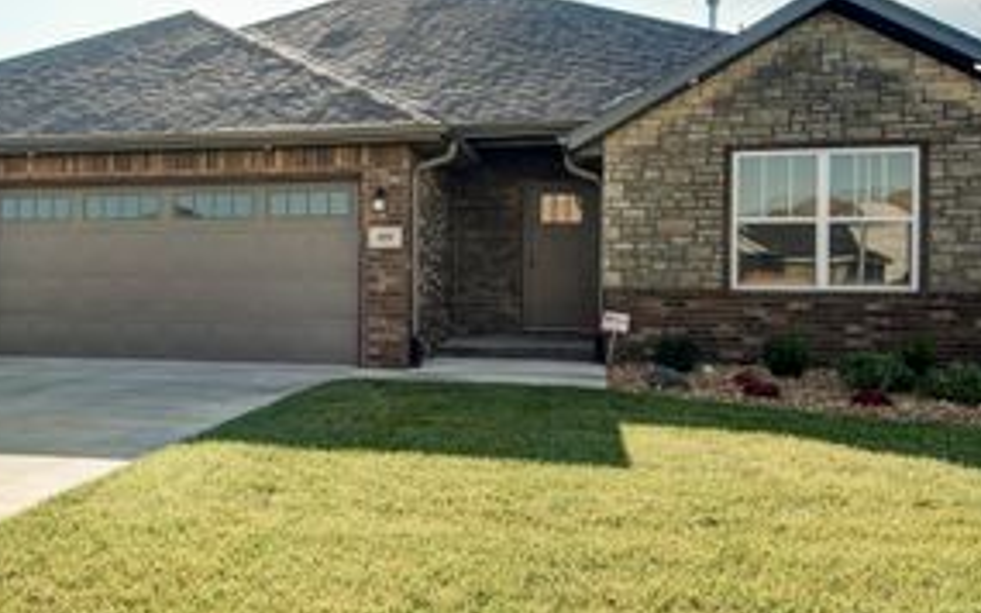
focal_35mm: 34
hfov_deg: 56.0
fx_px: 909
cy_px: 263
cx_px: 365
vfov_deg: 37.2
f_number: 6.3
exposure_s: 1/400
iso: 100
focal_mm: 19
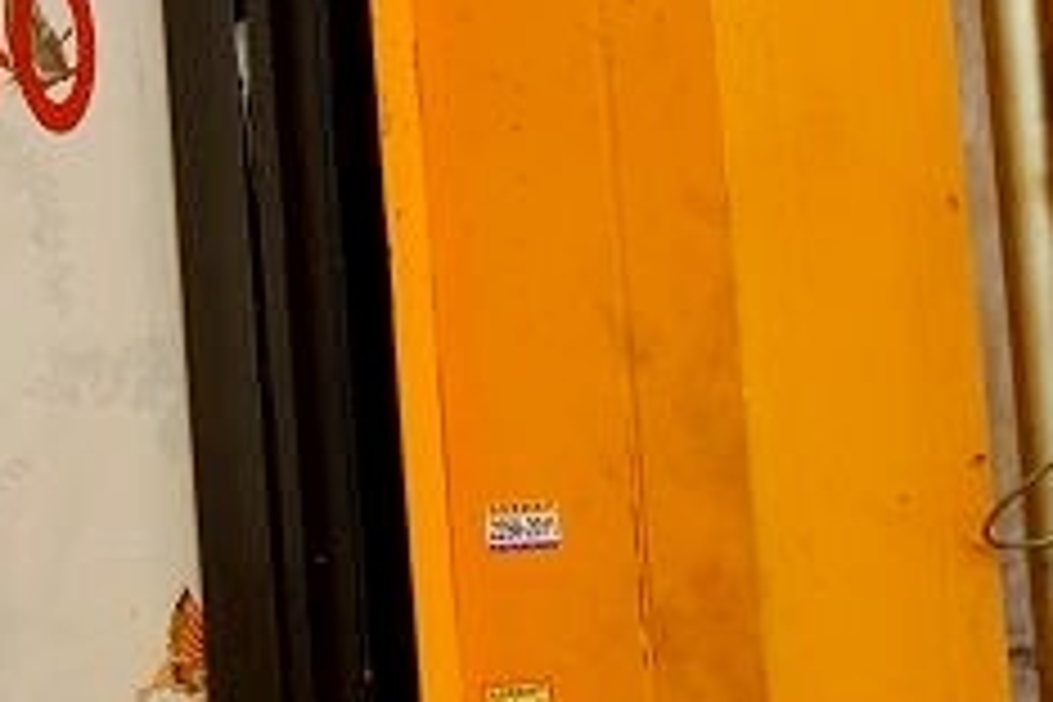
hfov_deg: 12.2
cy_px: -241
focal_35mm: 164
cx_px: -266
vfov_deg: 8.2
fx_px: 4802
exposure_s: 1/60
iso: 640
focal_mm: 25
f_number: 4
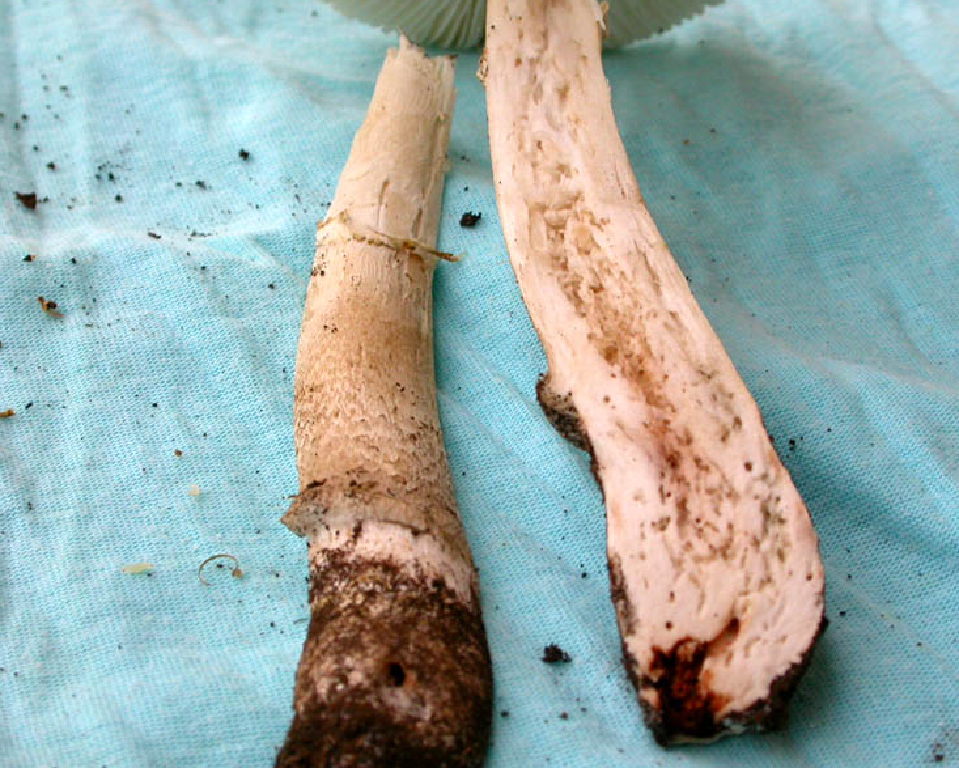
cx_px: 513
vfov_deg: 17.9
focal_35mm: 86
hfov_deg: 22.2
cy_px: 412
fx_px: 2442
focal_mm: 15.8
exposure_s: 1/92.5
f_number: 5.5
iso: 100
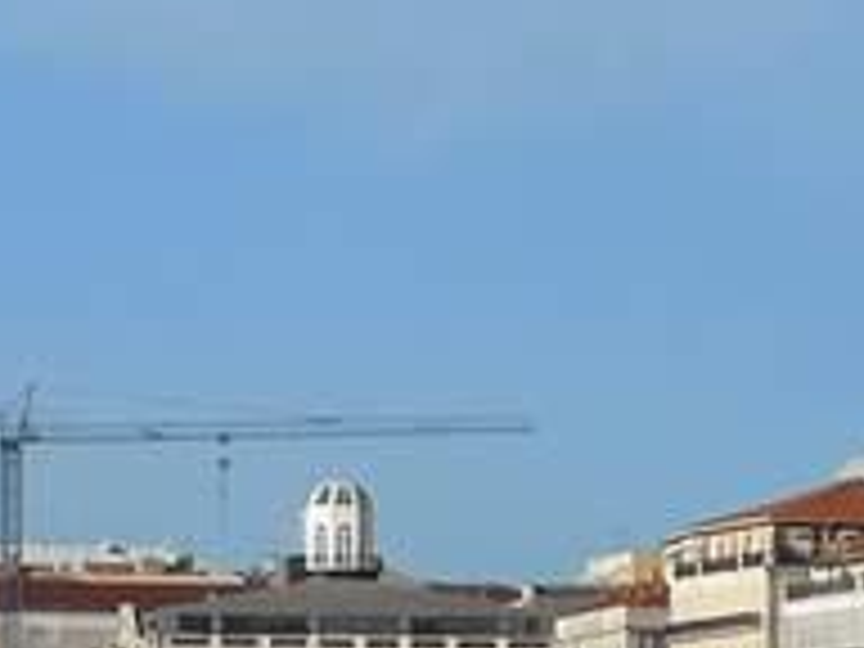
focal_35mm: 743
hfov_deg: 2.7
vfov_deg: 2.0
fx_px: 18545
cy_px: 878
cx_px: 162
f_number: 2.4
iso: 50
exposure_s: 1/2037
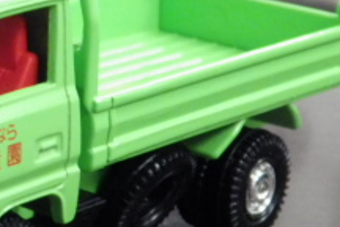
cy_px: 55
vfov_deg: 7.5
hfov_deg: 10.9
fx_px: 1719
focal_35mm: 182
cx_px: -142
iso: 800
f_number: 4
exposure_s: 1/30
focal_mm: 10.7
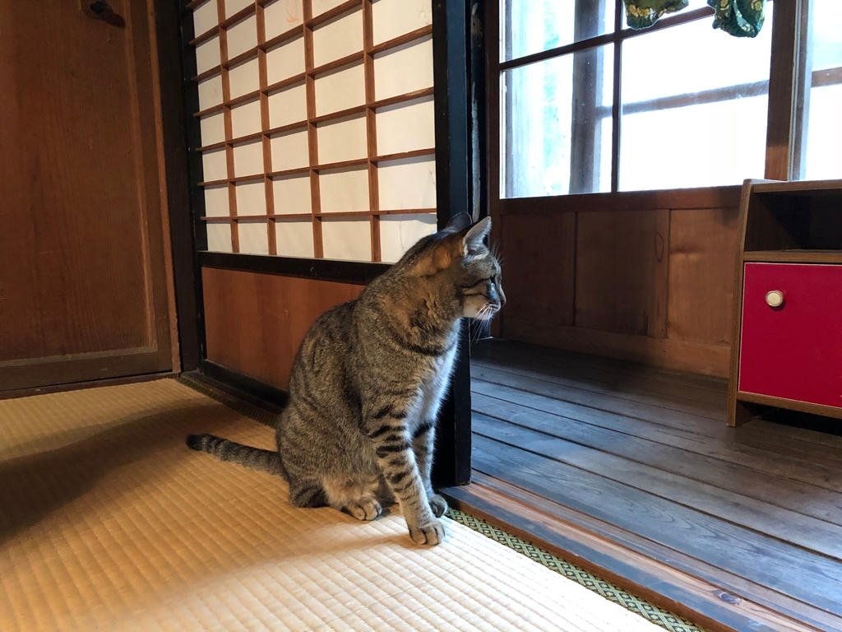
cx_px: 421
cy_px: 316
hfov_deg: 63.4
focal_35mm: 28
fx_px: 681
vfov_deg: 49.7
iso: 100
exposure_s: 1/4
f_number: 1.8
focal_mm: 4
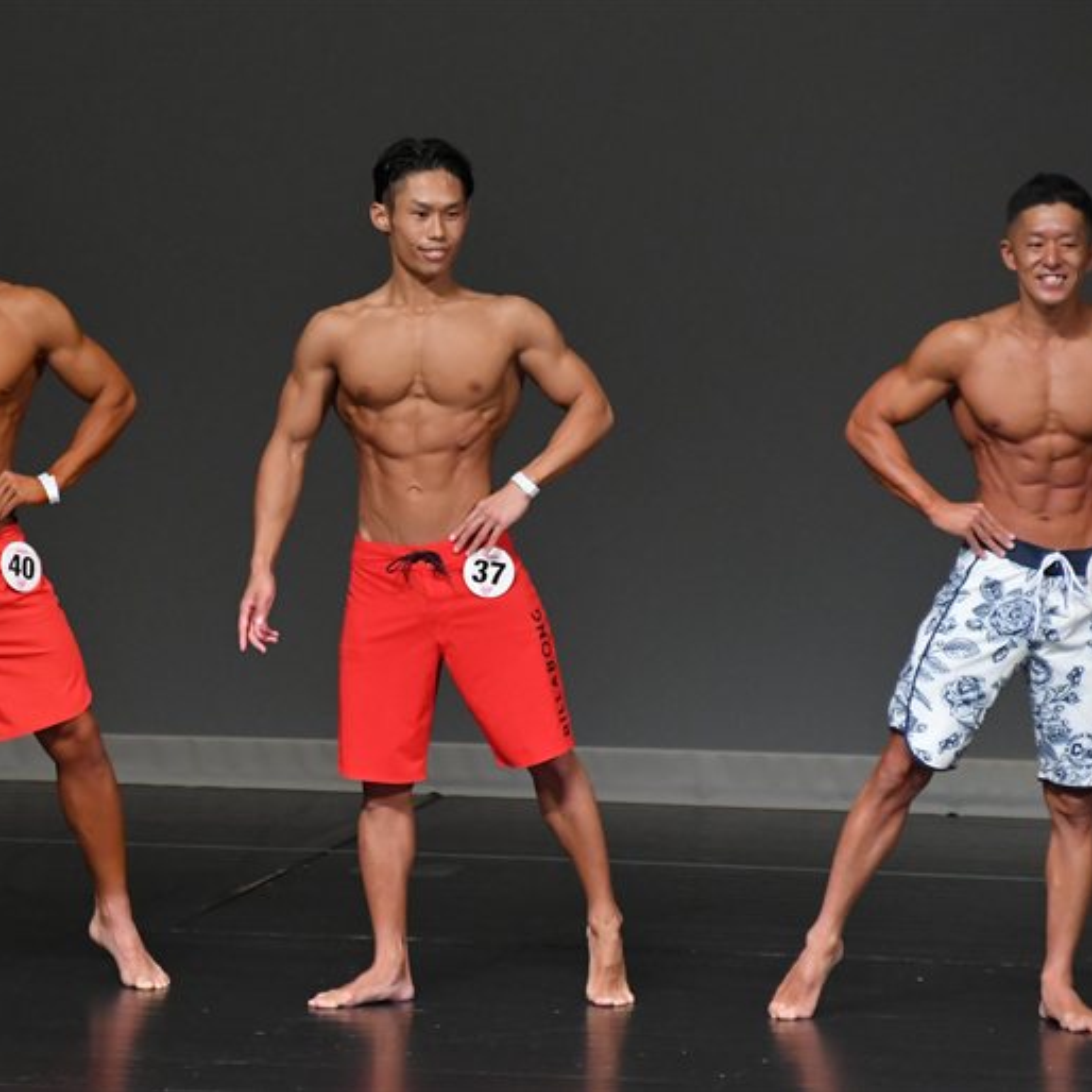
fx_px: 15775
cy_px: 546
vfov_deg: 4.0
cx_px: 311
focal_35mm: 442
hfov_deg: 4.0
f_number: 5.6
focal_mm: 230
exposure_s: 1/400
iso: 4000
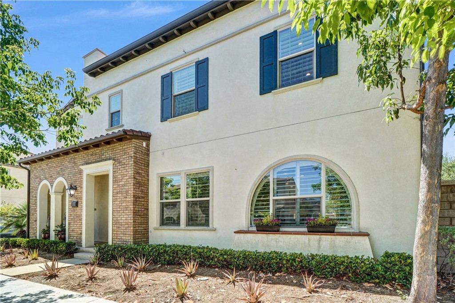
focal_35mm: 15
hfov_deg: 100.4
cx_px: 228
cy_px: 152
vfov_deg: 77.3
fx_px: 190
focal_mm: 10
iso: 100
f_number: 11
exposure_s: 1/30
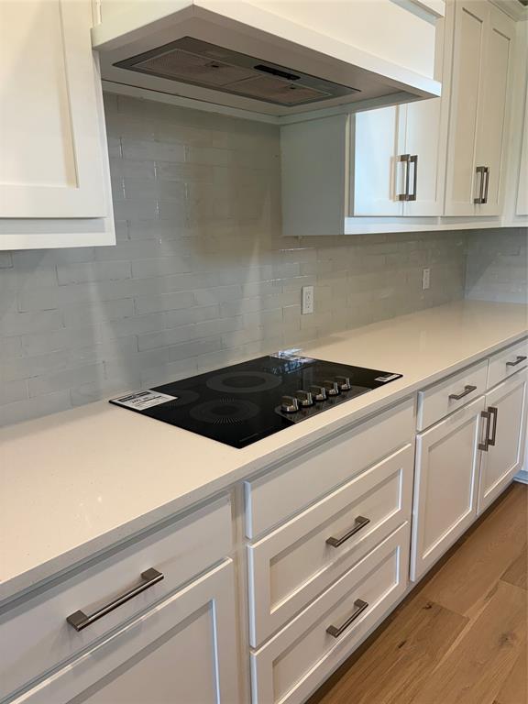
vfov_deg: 67.3
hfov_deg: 53.1
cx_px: 264
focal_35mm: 26
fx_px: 529
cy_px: 352
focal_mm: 5.96
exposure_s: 1/120
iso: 100
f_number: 1.6
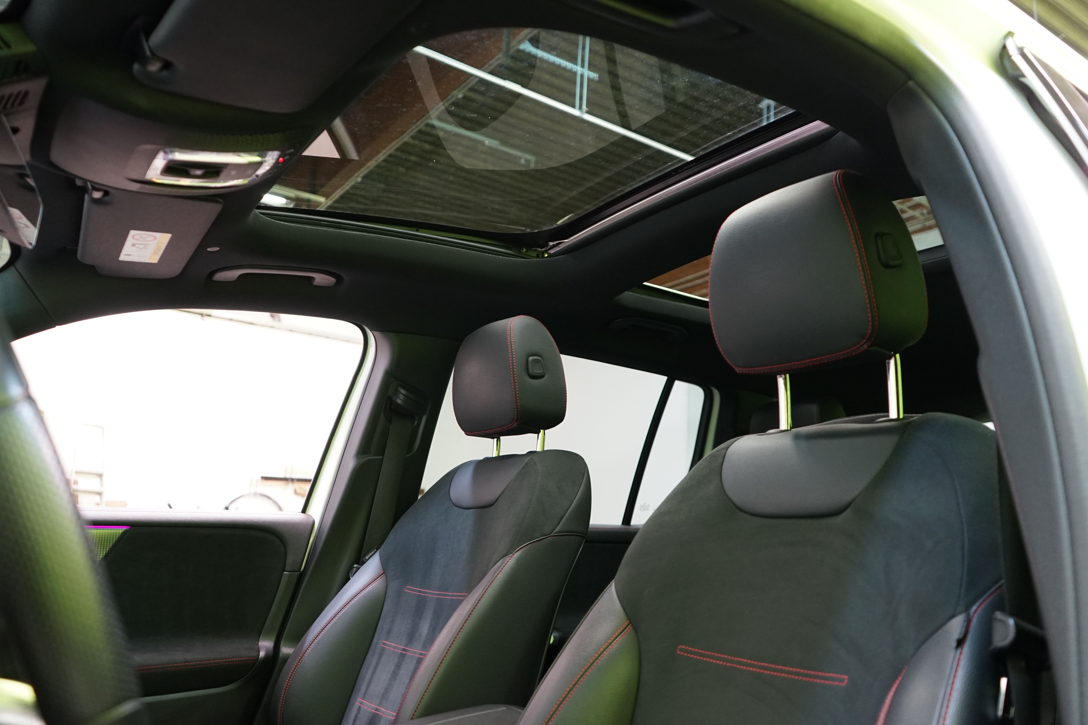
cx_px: 544
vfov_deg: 46.4
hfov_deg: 65.5
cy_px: 362
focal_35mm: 28
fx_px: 846
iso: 1600
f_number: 3.5
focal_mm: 28
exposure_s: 1/30
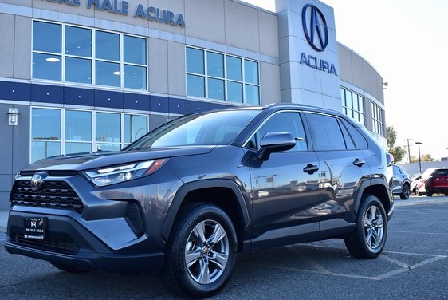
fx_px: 511
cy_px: 141
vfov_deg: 32.7
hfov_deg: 47.3
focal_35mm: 41
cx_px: 206
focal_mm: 24
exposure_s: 1/160
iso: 100
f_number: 6.3
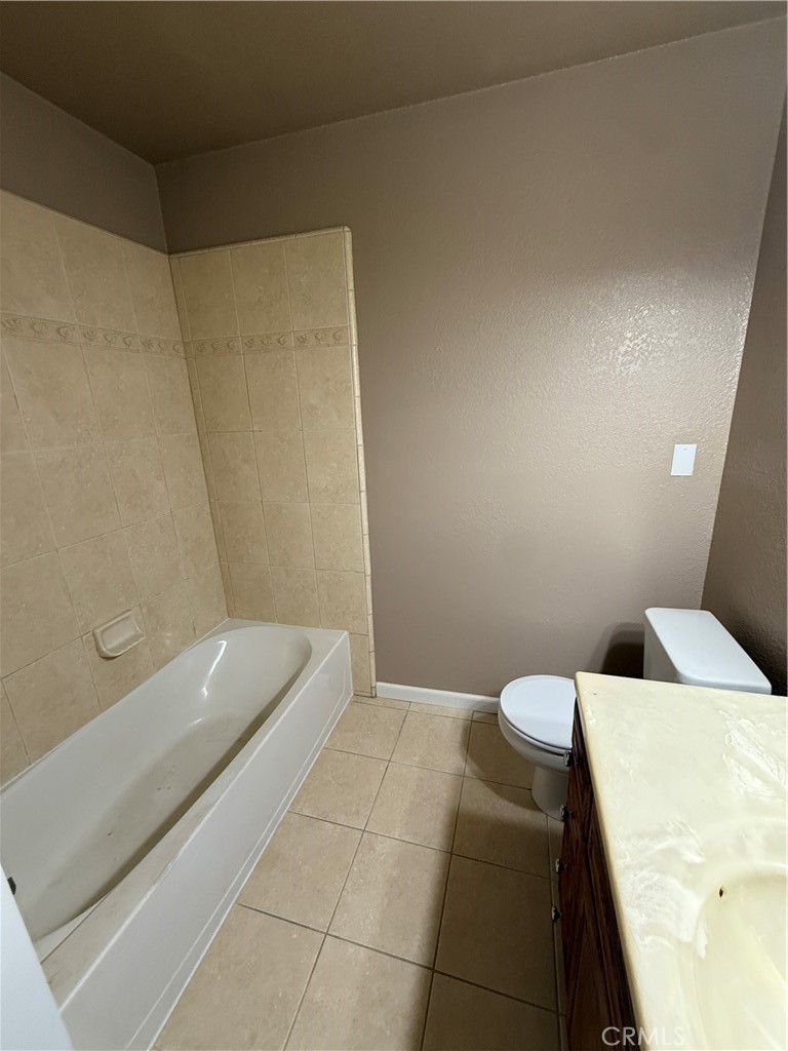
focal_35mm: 14
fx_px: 425
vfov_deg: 102.1
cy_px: 526
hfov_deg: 85.7
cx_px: 394
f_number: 2.2
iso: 250
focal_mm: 2.22
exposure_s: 1/60
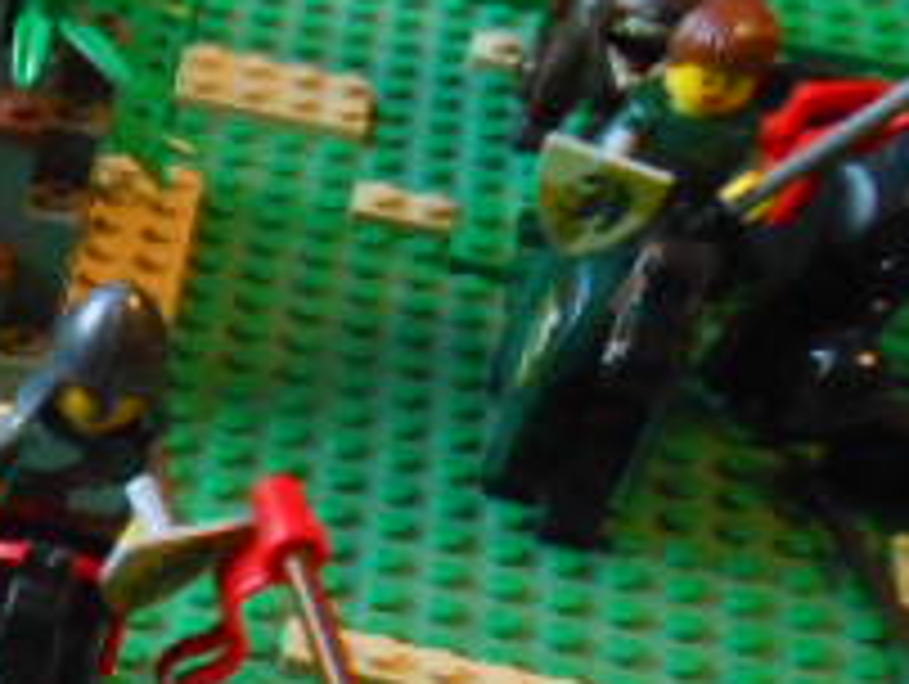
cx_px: -486
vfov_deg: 14.9
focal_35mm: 95
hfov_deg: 18.2
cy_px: 891
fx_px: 2498
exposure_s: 1/13
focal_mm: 5.3
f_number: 3.8
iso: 800
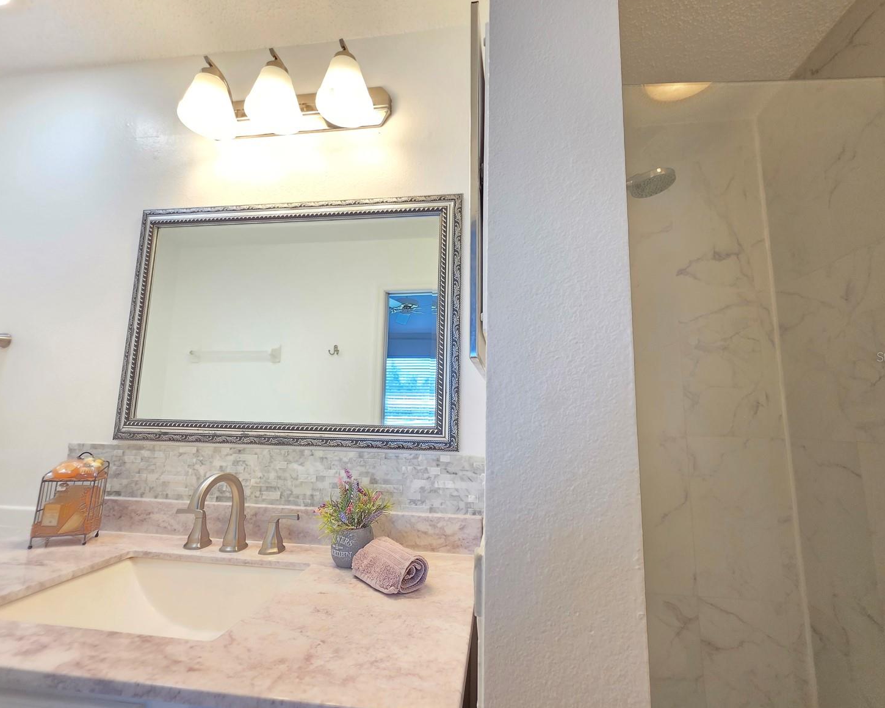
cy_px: 356
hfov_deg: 100.7
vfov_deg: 88.0
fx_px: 367
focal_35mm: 14
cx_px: 446
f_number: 1.9
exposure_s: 1/100
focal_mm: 2.2
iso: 250
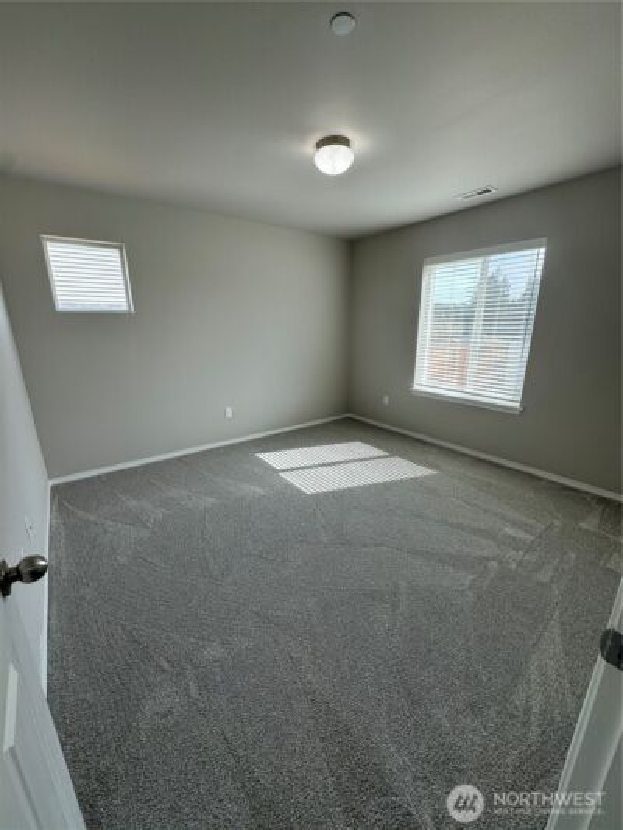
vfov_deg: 102.1
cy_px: 415
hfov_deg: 85.7
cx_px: 312
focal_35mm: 14
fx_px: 336
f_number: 2.2
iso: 40
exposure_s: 1/149
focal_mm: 2.22
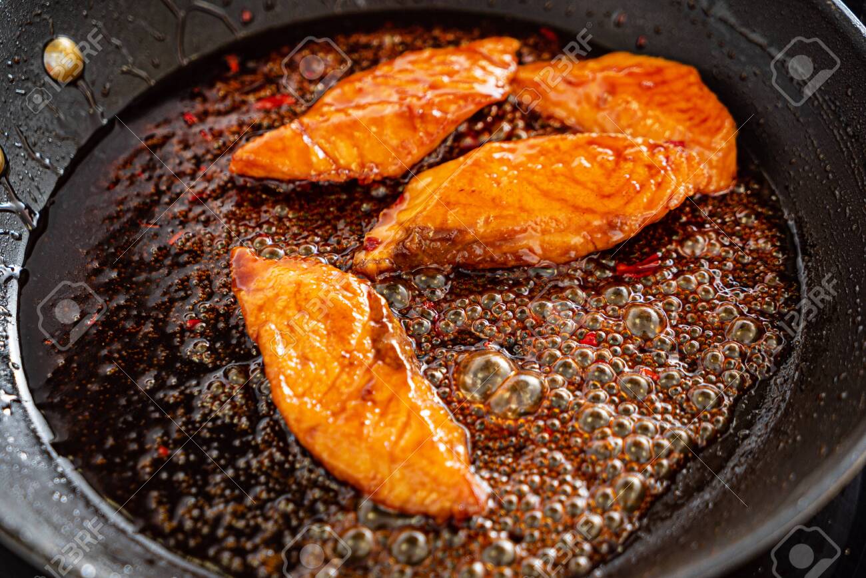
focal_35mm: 70
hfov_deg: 28.8
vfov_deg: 19.5
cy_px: 289
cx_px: 433
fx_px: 1685
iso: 100
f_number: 4
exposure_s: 1/100
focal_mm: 70
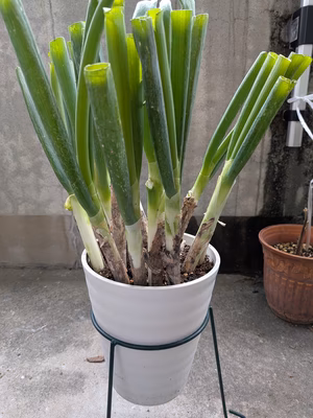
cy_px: 209
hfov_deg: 56.8
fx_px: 289
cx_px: 156
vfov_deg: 71.6
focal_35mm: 24
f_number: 1.7
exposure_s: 1/25
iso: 52
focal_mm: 4.53
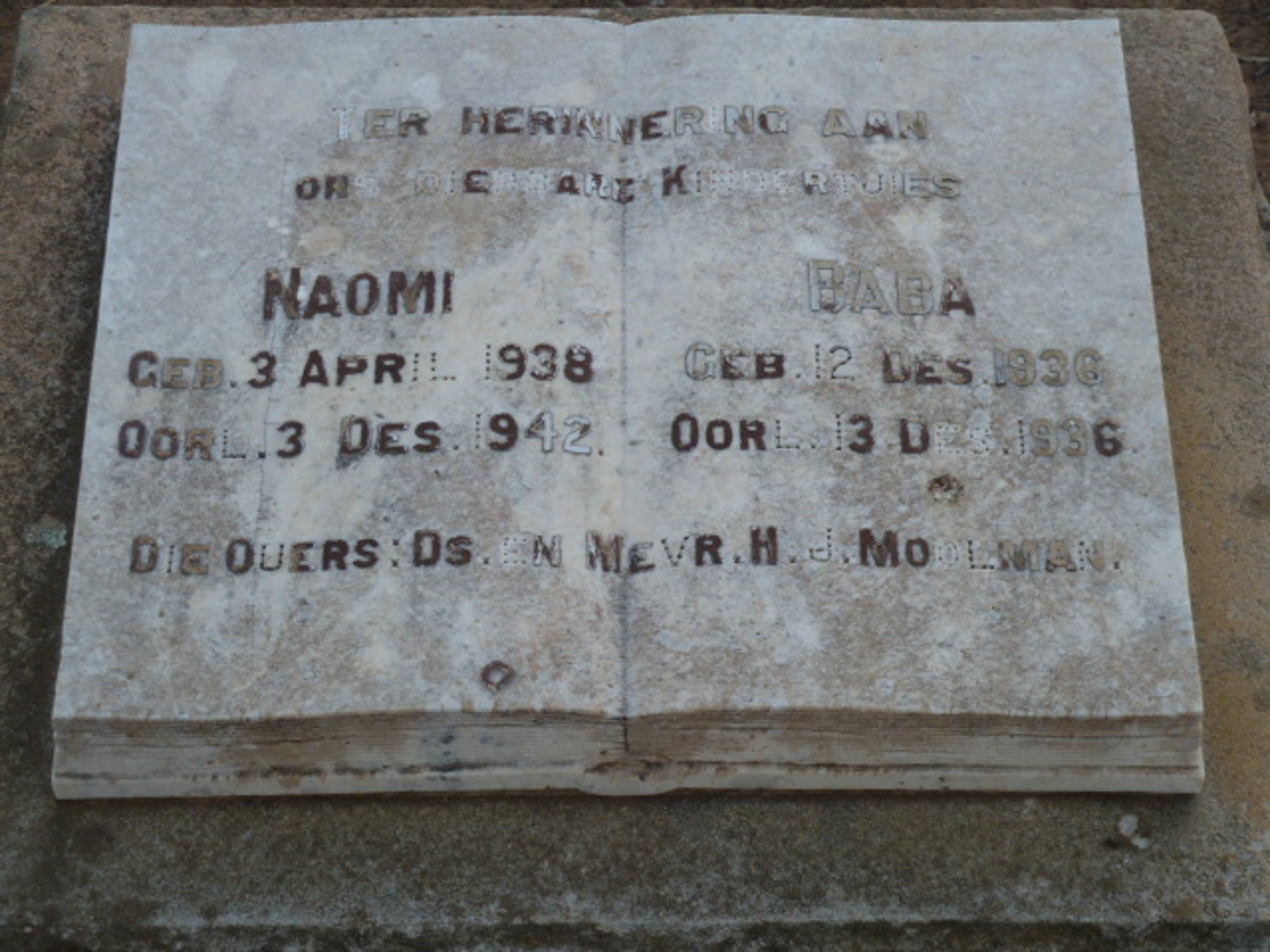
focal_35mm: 83
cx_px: 635
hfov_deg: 23.6
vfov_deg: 17.8
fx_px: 3045
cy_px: 476
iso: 80
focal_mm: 13.7
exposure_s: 1/320
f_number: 4.2
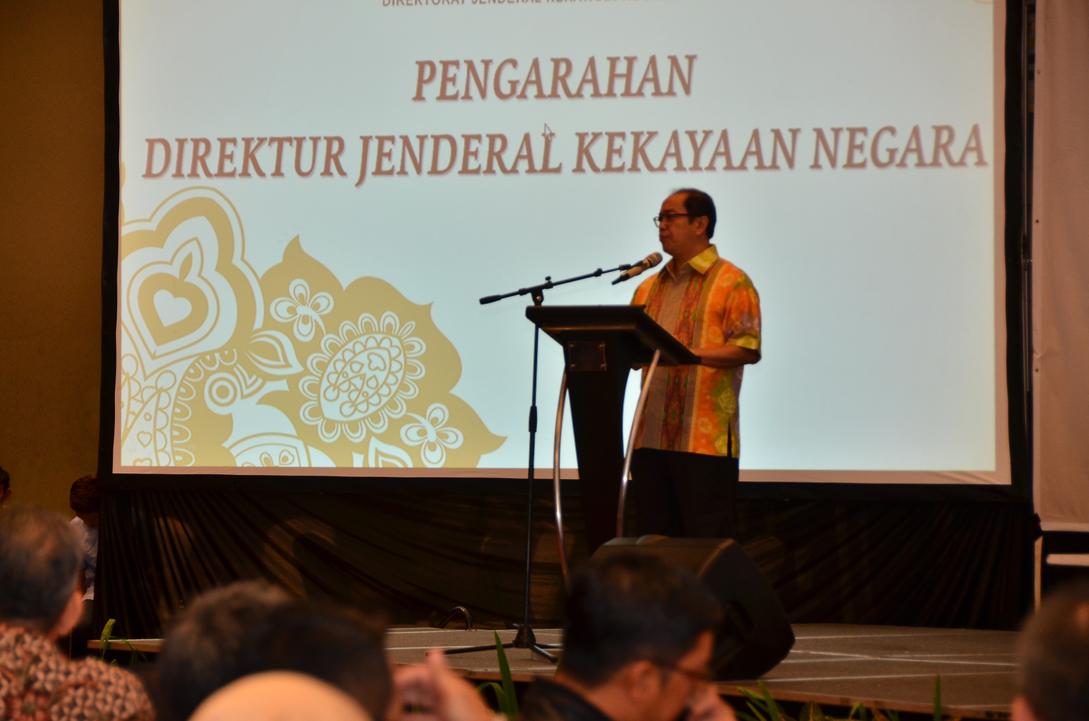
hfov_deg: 13.1
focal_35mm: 158
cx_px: 544
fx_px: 4755
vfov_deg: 8.7
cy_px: 360
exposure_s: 1/50
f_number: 5.6
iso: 400
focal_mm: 105
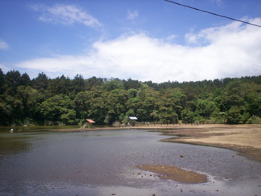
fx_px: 271
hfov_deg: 51.3
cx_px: 130
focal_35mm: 36
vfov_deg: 39.7
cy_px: 98
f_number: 4.5
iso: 100
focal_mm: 6
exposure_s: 1/499
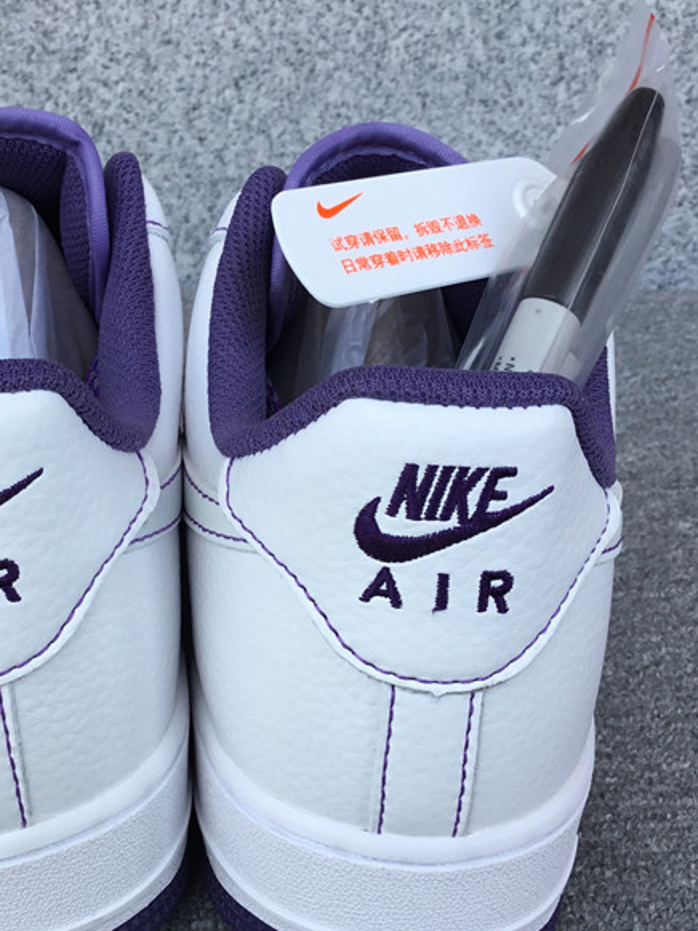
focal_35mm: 48
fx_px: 1290
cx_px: 234
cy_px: 522
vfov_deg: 39.6
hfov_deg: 30.1
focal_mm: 3.3
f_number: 2.4
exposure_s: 1/256
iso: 25
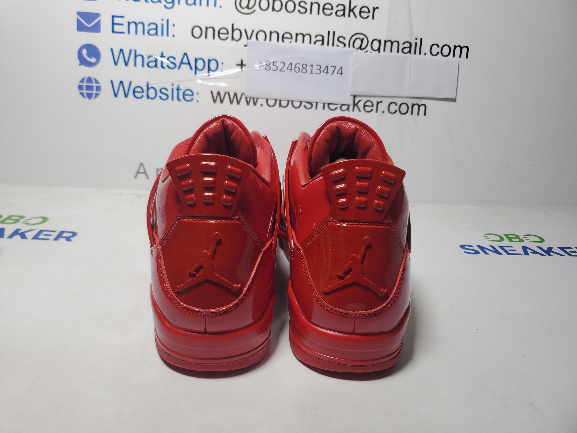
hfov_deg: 67.3
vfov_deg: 53.1
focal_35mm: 26
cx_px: 288
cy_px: 216
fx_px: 433
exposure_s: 1/455
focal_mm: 4.3
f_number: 1.5
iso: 50
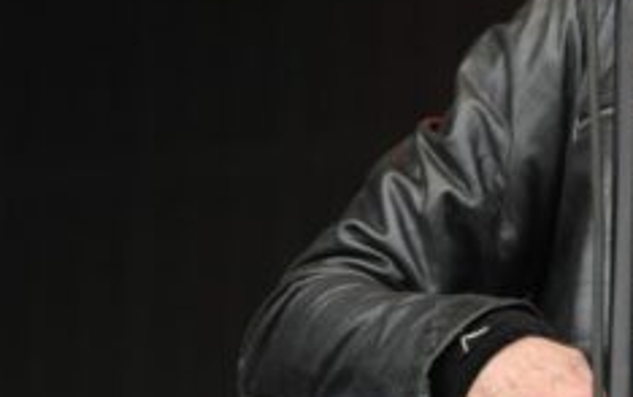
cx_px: 847
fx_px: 10901
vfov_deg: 2.1
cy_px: 262
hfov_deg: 3.3
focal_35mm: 631
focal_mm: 126
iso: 320
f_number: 5.6
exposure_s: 1/200
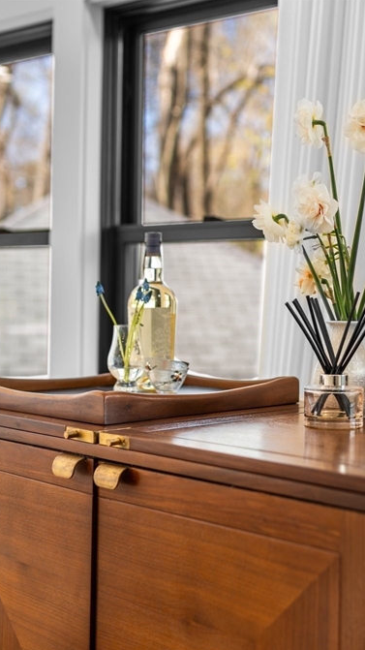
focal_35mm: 56
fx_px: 964
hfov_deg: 21.3
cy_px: 325
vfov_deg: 37.2
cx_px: 249
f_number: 2
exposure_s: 1/40
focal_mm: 35
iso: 100
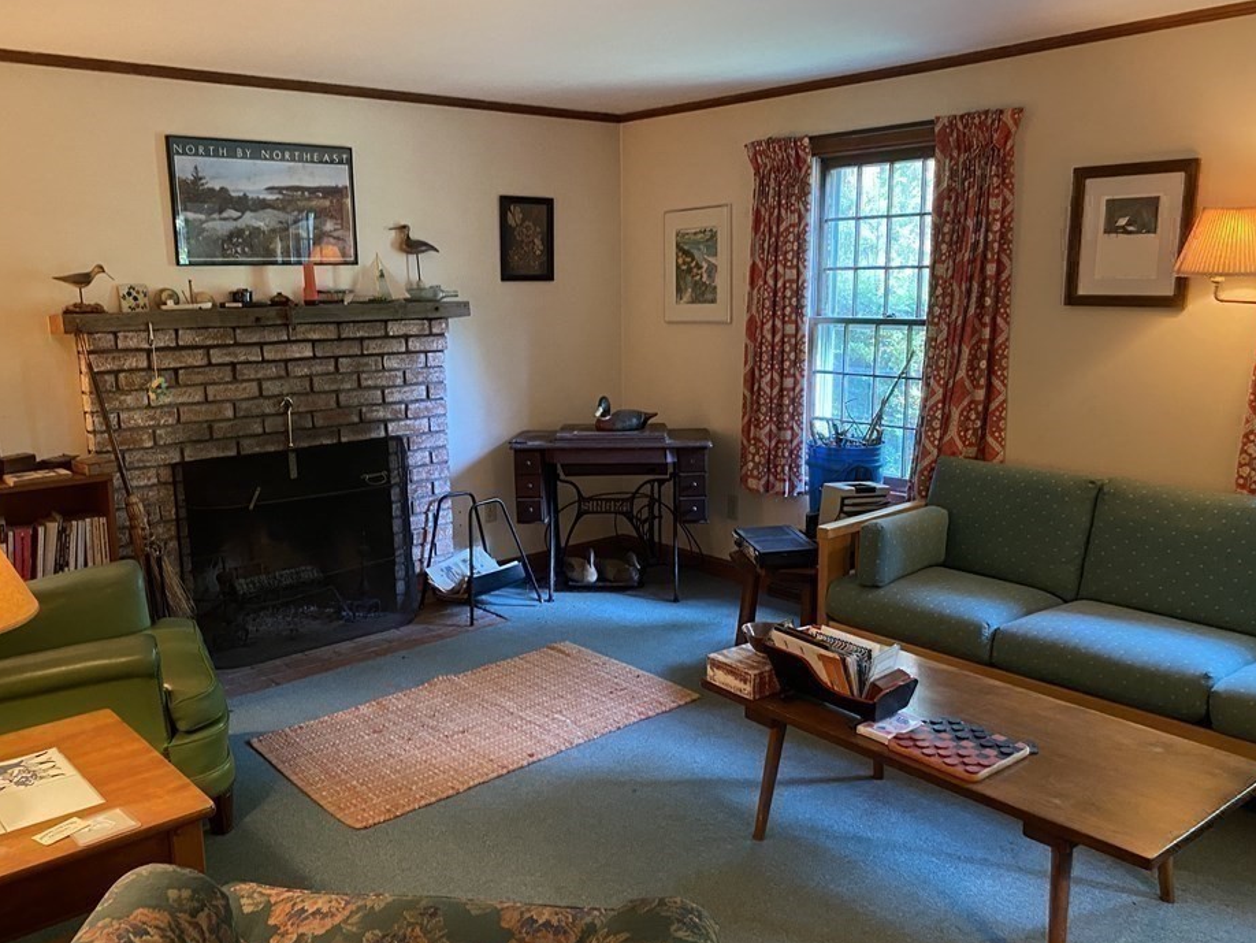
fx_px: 1053
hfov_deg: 61.6
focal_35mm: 29
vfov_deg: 48.2
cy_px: 502
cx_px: 590
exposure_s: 1/30
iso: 500
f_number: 1.8
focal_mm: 4.25
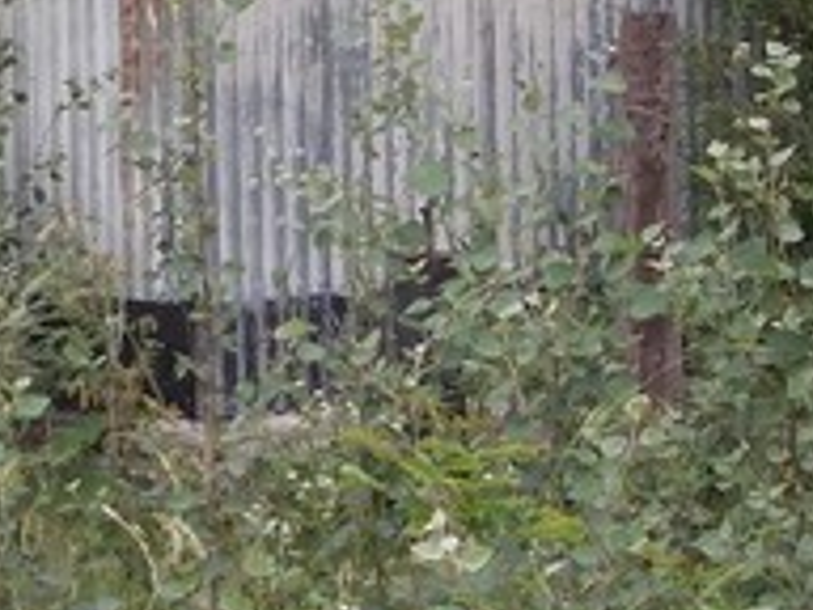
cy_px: 59
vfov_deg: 7.3
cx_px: -241
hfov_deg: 9.6
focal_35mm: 203
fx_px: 4768
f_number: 3.6
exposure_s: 1/400
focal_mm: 7.2
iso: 80
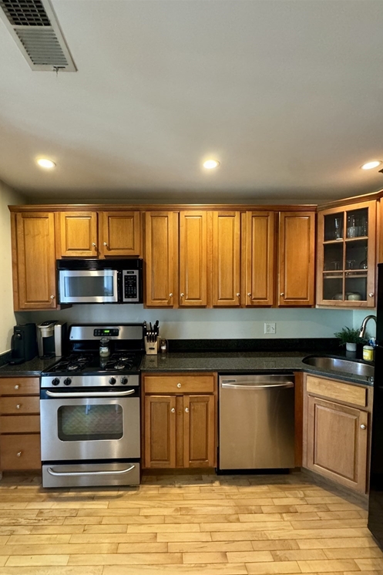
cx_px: 166
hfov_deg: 76.9
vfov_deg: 100.4
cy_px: 295
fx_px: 239
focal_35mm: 15
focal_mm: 2.22
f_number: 2.2
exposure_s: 1/60
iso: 800
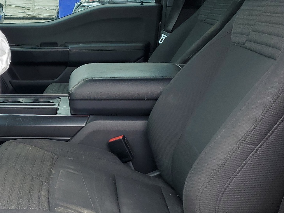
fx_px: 467
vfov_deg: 25.6
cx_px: 28
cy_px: 125
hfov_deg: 32.1
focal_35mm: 57
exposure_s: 1/556
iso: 50
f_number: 1.5
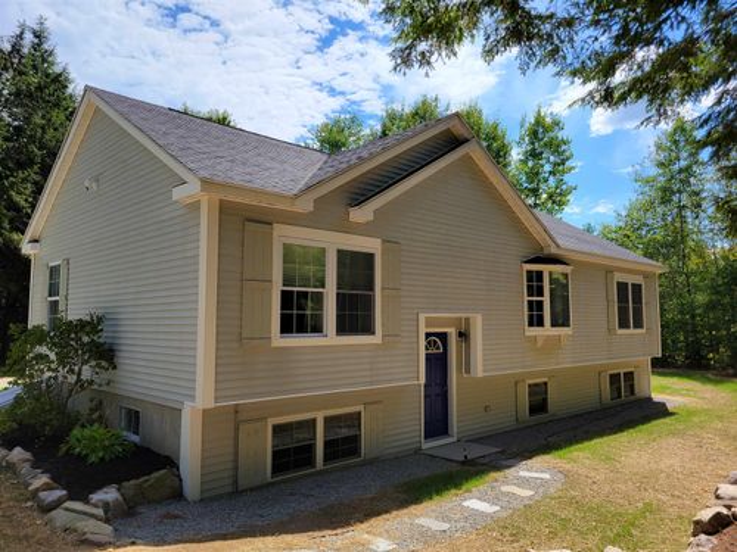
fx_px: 554
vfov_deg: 53.1
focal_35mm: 26
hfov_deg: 67.3
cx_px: 368
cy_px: 276
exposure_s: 1/2043
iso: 40
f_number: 1.8
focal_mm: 5.4
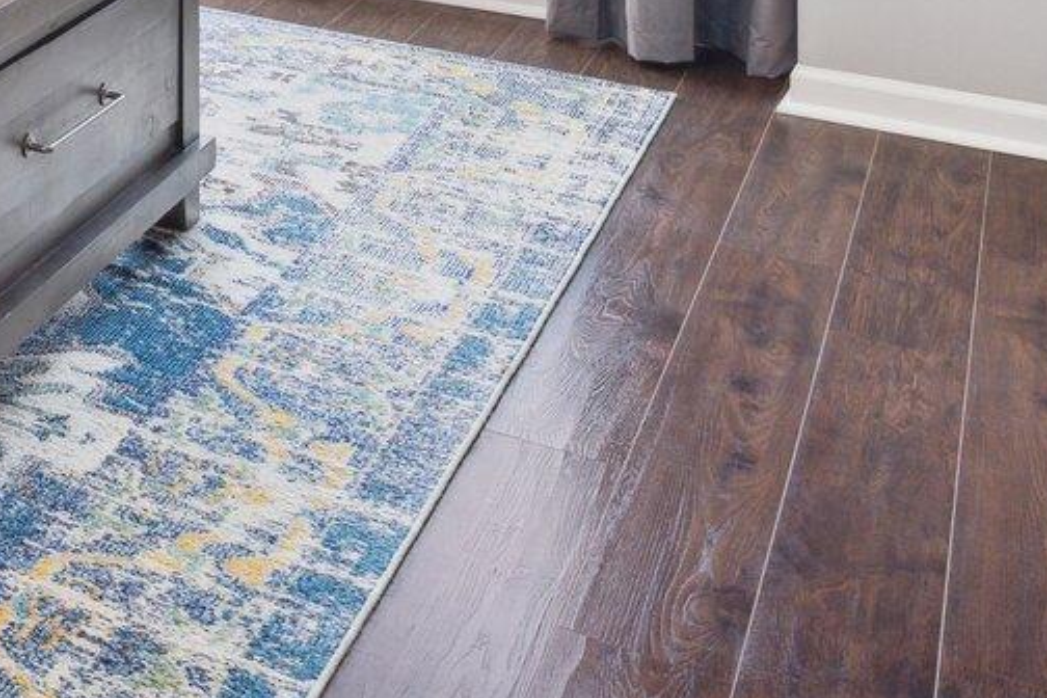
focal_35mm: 65
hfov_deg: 24.6
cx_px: -488
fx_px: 1890
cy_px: -558
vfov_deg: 17.2
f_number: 9
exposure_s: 1/30
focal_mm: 16
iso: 500
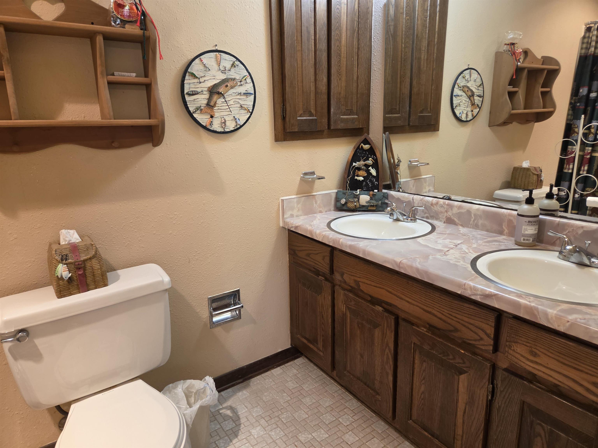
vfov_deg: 58.9
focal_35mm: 23
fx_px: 397
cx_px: 299
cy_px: 224
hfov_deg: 73.9
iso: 250
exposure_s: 1/120
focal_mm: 5.4
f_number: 1.8
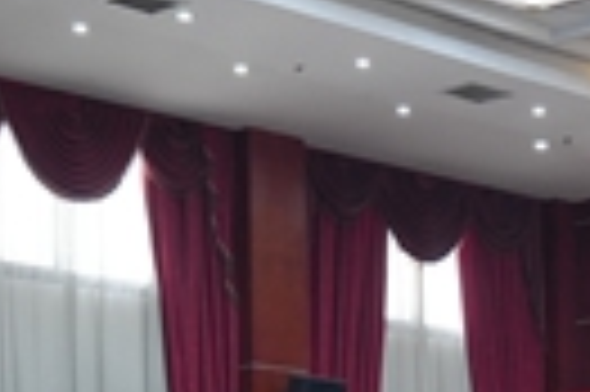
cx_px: 649
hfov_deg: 16.7
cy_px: 766
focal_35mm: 119
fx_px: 1948
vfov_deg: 10.6
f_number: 4
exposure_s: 1/160
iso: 1250
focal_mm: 26
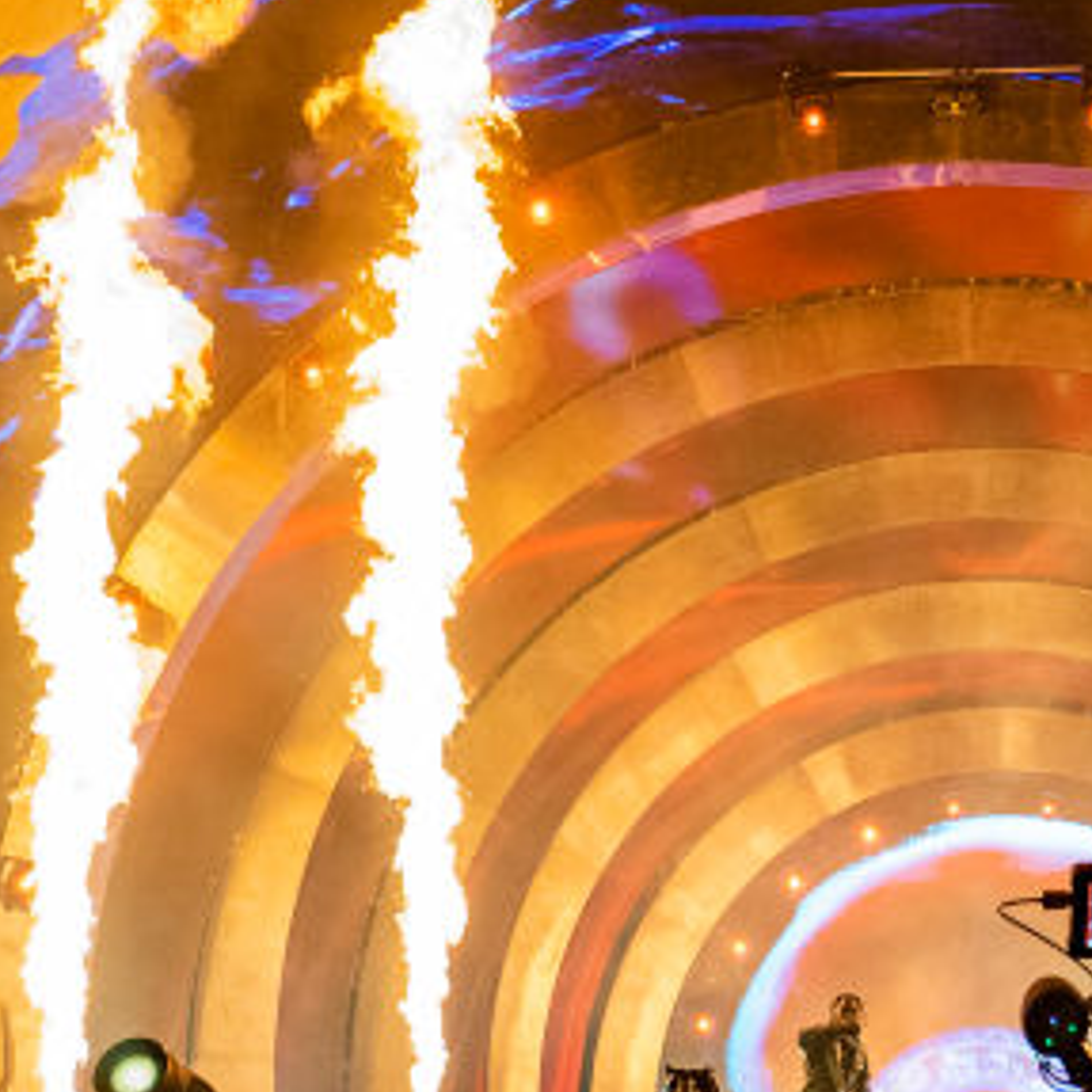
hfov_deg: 20.1
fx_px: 3034
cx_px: 959
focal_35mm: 85
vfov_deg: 20.4
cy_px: 542
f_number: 5
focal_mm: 28
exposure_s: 1/400
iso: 4000
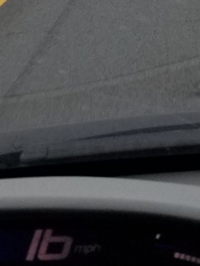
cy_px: -129
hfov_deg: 10.0
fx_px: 1132
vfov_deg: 12.8
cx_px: 193
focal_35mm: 147
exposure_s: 1/394
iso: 50
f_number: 1.7
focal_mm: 4.25
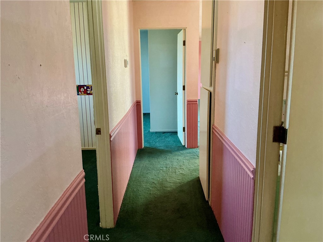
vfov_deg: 48.2
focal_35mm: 29
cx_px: 162
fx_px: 271
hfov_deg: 61.7
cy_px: 121
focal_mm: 3
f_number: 1.8
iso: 250
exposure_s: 1/60
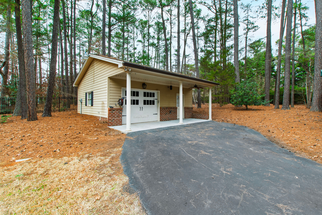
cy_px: 108
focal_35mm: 15
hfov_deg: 100.4
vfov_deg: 77.3
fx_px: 134
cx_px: 161
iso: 200
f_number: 8
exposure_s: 1/40
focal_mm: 10
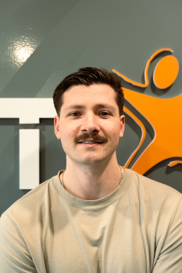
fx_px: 380
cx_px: 91
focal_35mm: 50
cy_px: 136
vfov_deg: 39.6
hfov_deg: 27.0
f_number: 2.8
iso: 125
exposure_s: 1/25
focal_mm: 50
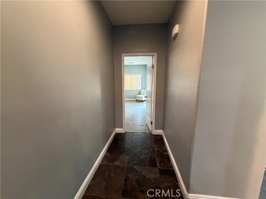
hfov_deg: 102.1
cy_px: 100
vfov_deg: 85.7
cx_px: 133
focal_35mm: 14
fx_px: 108
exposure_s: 1/60
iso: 800
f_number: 2.2
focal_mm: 2.22
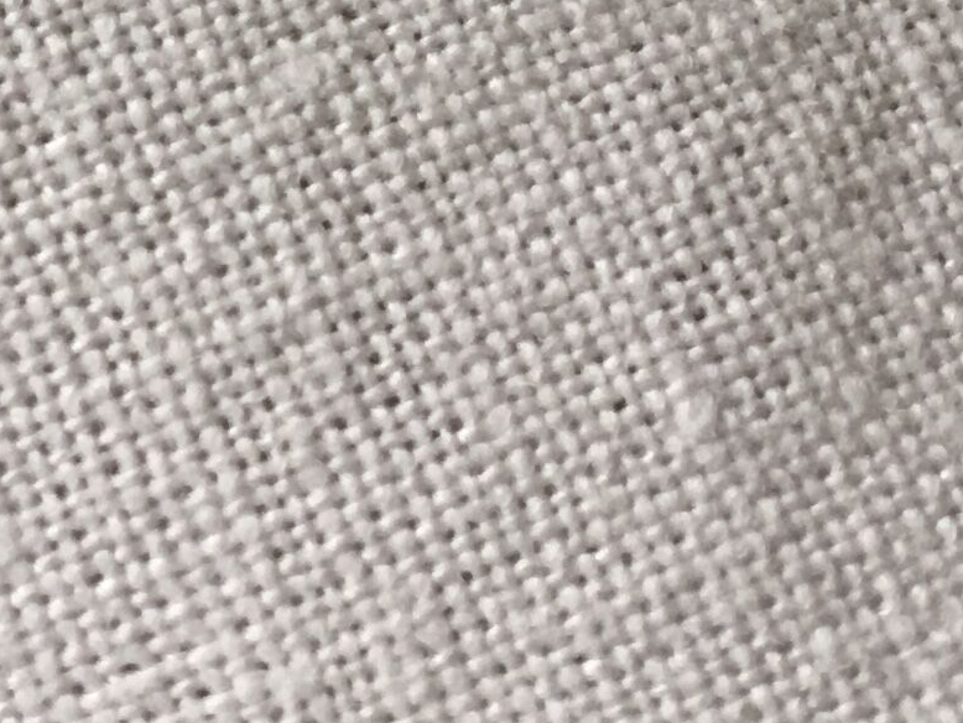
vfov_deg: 10.4
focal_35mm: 130
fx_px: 3618
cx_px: 343
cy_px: -785
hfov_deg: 15.1
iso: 125
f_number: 2.4
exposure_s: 1/33
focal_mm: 3.3
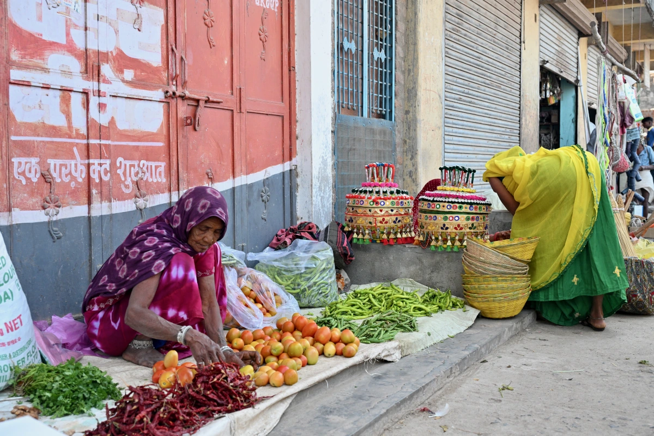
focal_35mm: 42
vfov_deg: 31.9
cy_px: 218
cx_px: 327
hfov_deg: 46.4
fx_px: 763
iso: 1250
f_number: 5
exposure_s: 1/200
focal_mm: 42
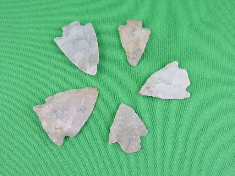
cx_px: 116
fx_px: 210
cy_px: 87
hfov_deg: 58.3
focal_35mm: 31
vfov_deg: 45.4
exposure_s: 1/125
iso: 640
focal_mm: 5.4
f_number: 3.5
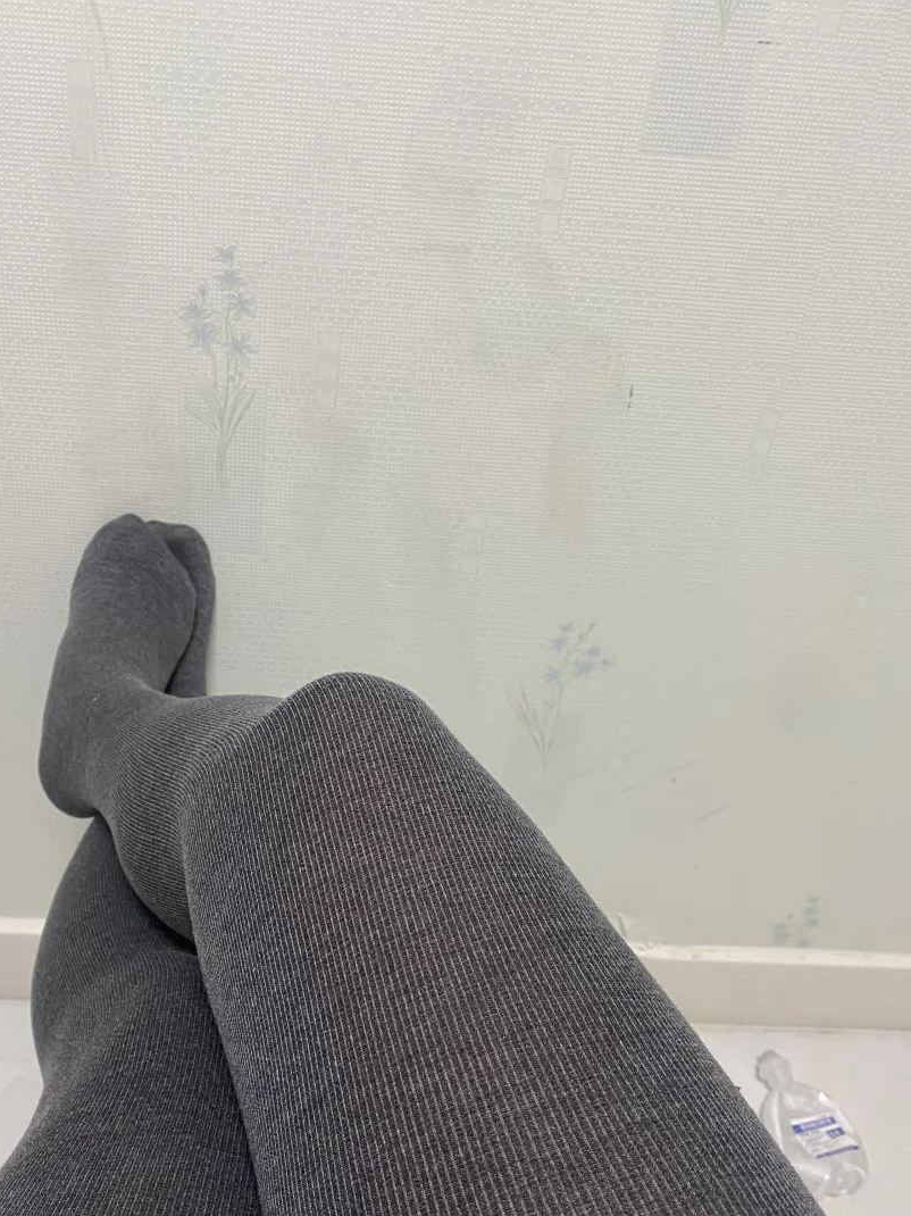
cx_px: 344
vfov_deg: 52.1
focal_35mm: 35
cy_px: 753
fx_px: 1229
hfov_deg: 40.4
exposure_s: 1/50
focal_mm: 4.25
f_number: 1.8
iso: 125
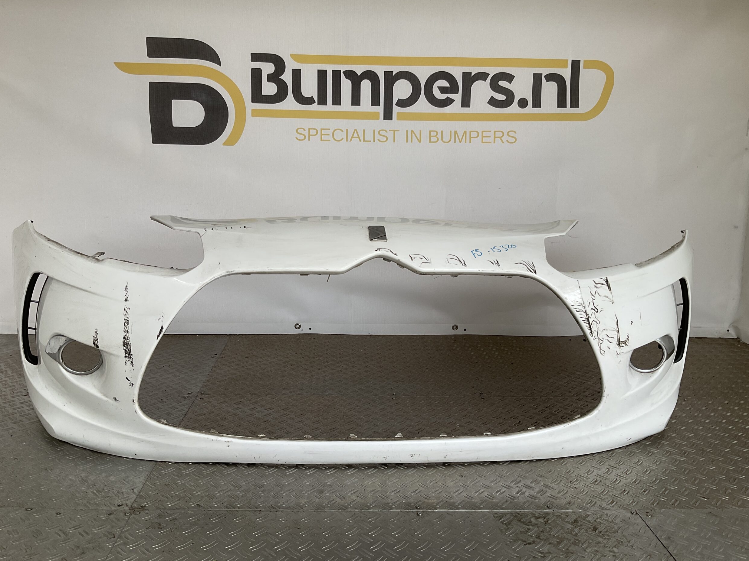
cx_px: 367
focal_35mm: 30
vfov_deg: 46.8
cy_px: 277
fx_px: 649
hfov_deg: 60.0
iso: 25
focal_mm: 3
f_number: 1.8
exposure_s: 1/120
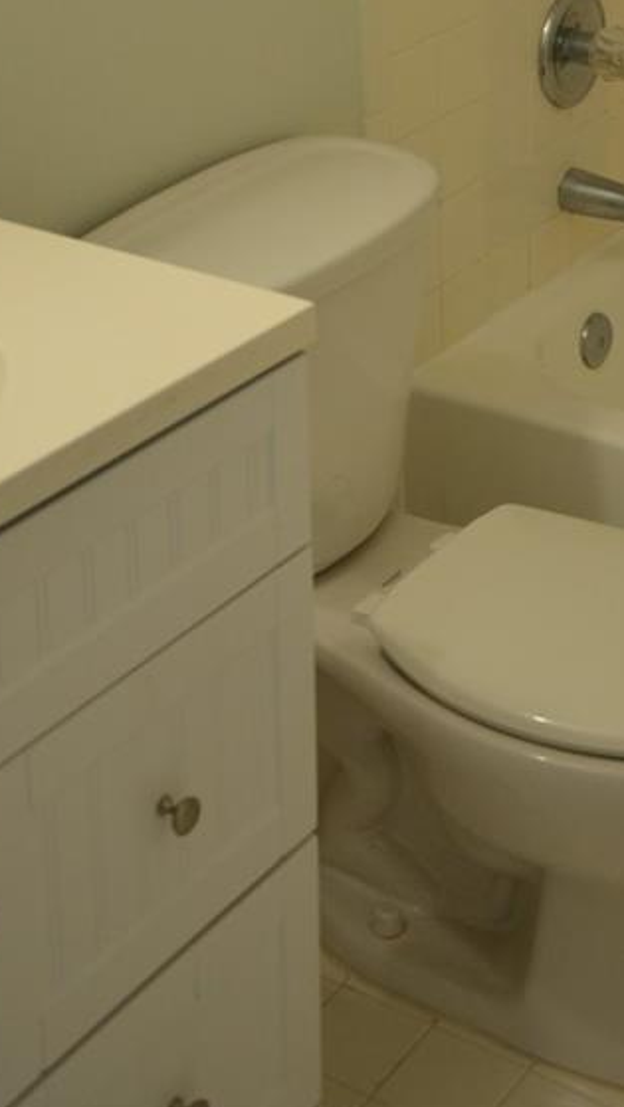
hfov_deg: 16.3
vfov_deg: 26.6
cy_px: -67
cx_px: 440
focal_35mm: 74
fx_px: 2174
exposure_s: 1/60
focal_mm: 22
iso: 400
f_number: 4
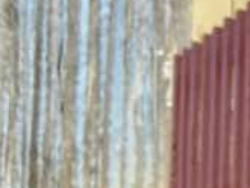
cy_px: 65
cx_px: 882
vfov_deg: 7.9
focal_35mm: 189
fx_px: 1366
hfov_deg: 8.0
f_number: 1.8
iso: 32
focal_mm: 4.25
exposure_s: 1/1395
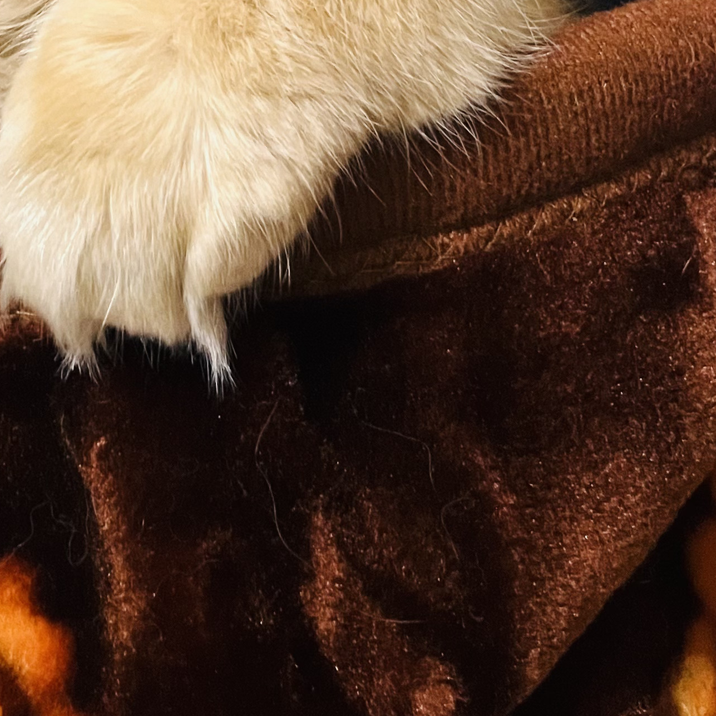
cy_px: -276
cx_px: 23
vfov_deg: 21.2
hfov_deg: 23.1
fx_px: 1685
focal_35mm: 72
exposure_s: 1/30
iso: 640
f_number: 1.6
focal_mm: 5.1
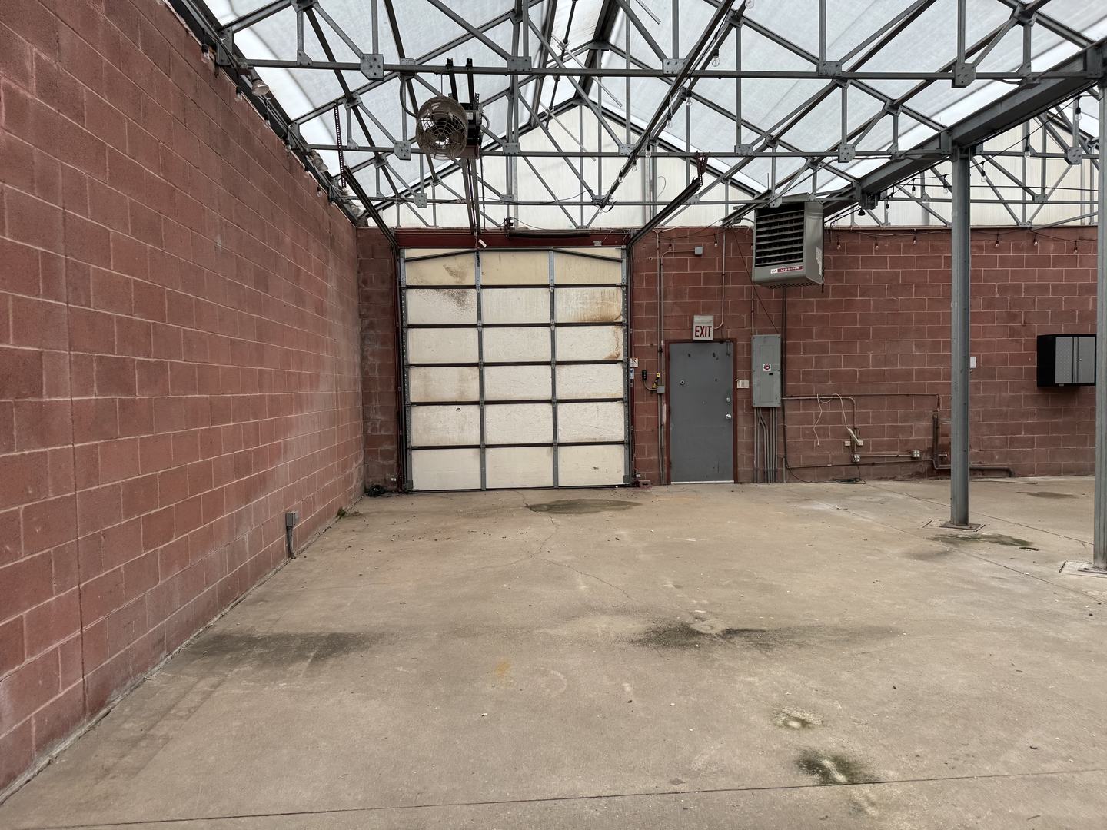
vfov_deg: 56.8
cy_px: 415
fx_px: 768
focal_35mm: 24
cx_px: 554
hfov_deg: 71.6
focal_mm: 6.76
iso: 80
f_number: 1.78
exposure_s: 1/484
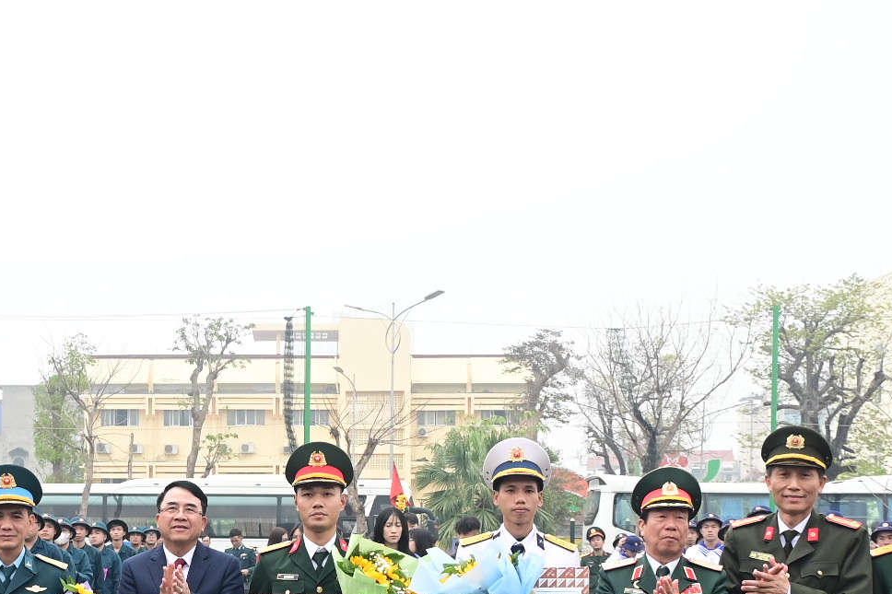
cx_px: 253
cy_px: 556
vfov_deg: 21.7
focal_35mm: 61
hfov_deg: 32.4
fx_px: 1511
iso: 500
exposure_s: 1/200
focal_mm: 20
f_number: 5.6
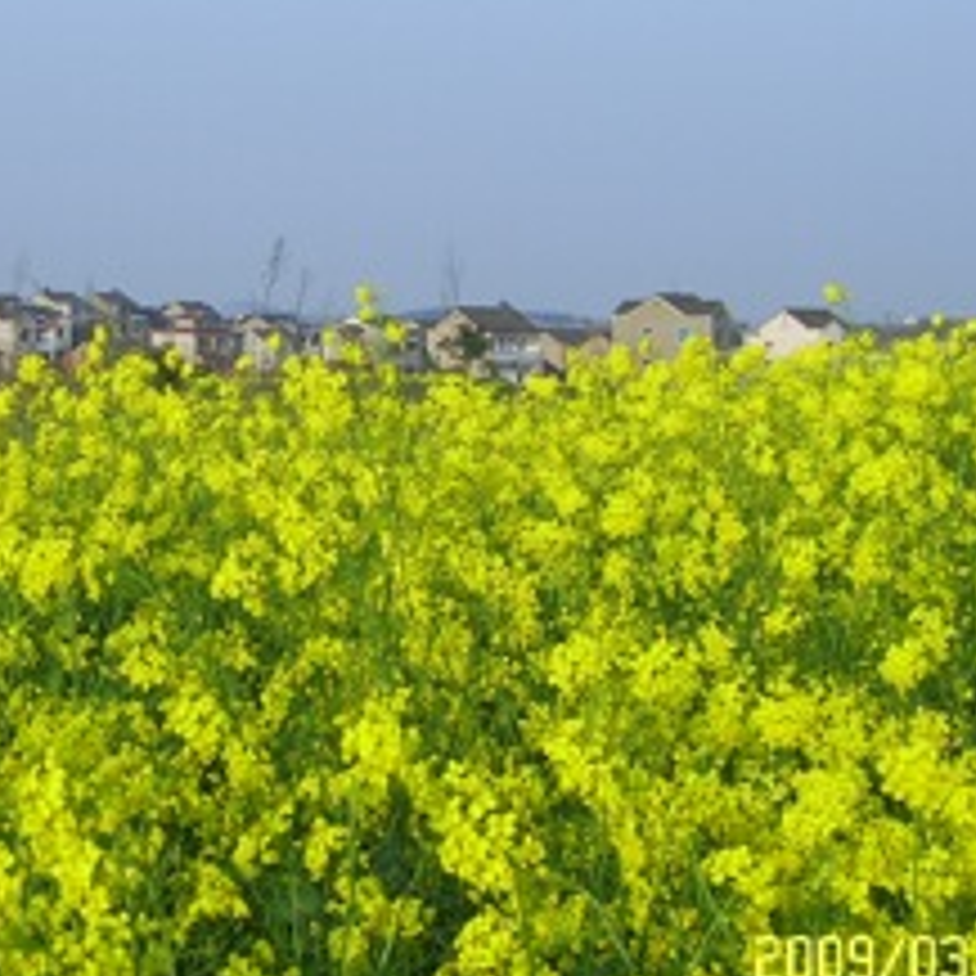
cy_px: 315
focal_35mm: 88
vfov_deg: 19.7
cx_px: 189
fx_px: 2807
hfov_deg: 19.5
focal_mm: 10
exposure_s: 1/640
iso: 50
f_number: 4
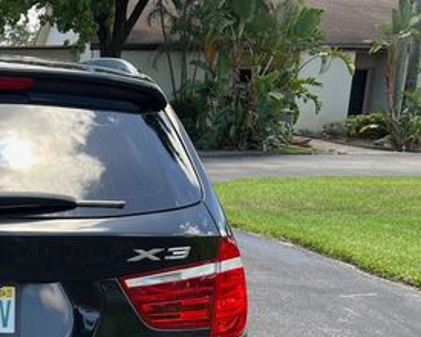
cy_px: 294
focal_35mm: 59
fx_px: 735
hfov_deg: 28.8
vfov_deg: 25.1
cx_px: -49
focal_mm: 5.7
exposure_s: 1/509
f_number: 1.5
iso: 50
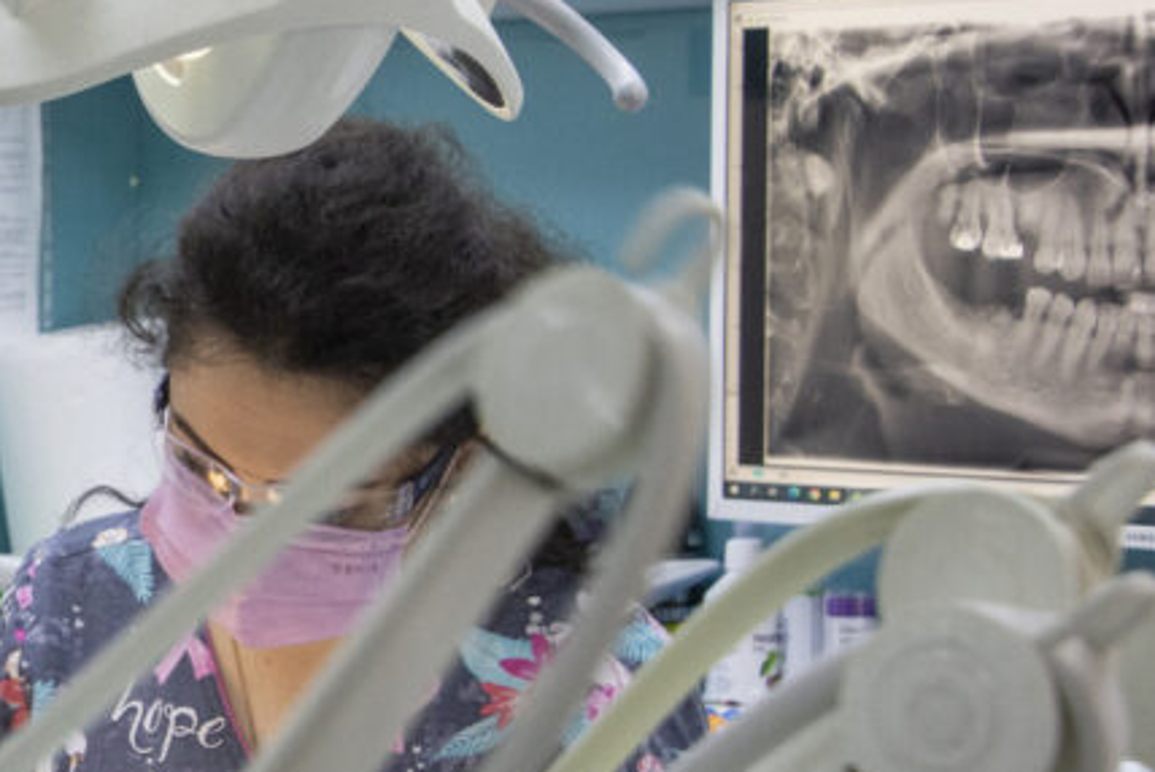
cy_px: 266
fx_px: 3570
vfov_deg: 12.3
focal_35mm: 111
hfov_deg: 17.8
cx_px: -67
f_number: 6.3
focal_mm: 31
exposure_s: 1/100
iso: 2000
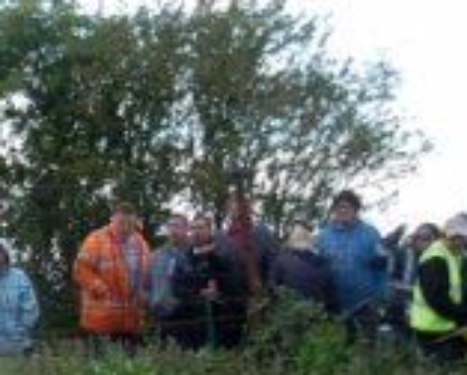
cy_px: 512
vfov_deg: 5.8
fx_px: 3653
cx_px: -265
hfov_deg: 7.2
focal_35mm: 264
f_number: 5
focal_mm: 46
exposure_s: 1/640
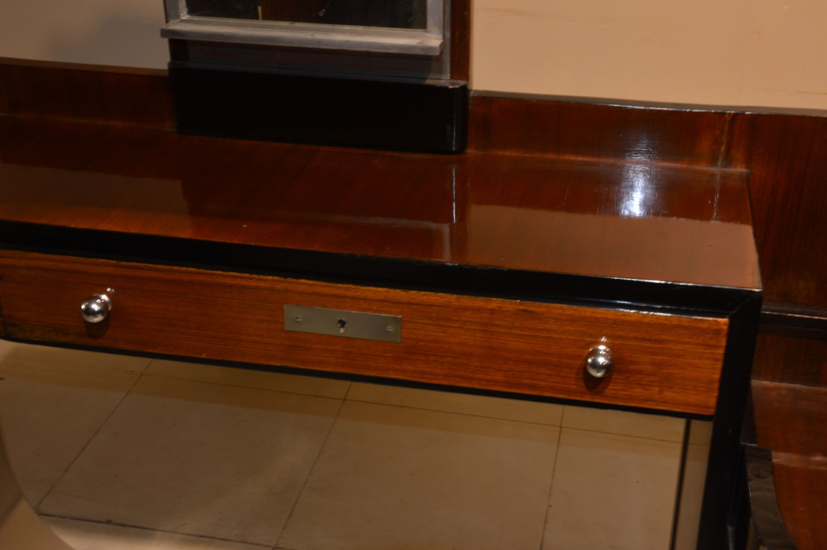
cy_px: 275
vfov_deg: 28.0
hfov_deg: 41.1
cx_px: 414
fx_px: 1102
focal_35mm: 48
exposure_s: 3
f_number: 29
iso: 100
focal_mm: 32
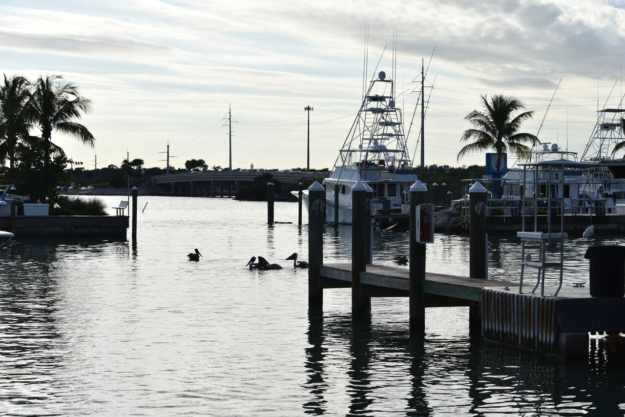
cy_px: 208
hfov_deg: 22.6
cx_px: 312
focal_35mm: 90
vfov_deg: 15.2
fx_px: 1563
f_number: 10
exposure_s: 1/400
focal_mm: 90
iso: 100
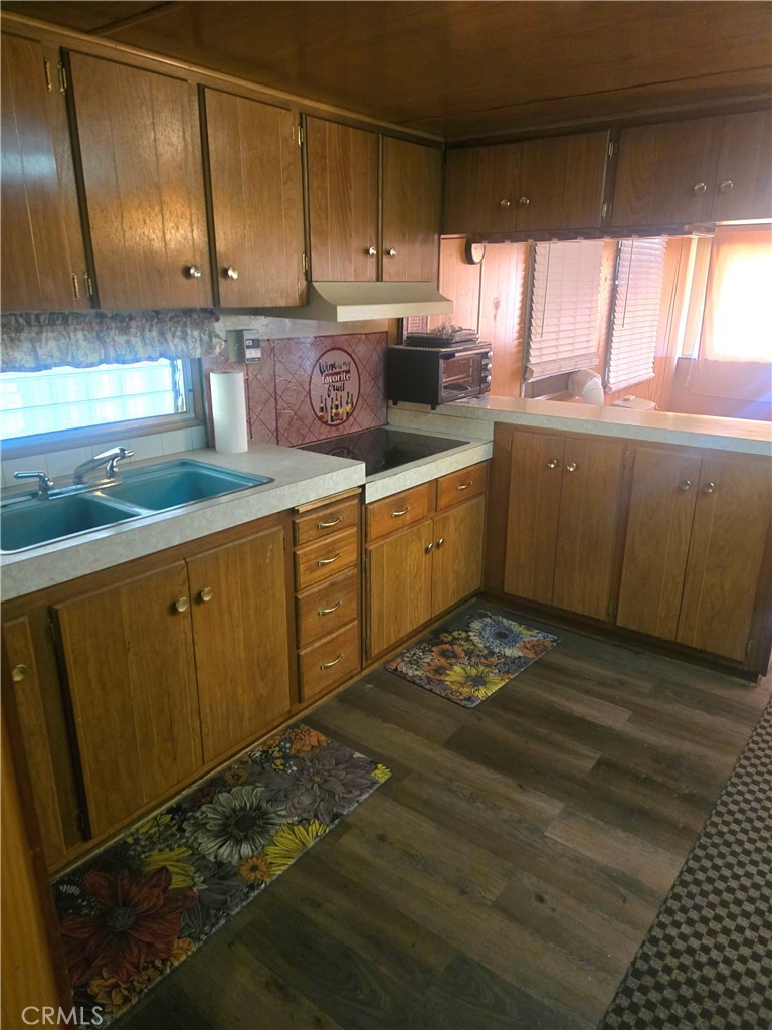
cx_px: 386
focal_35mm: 23
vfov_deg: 73.9
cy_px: 515
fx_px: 684
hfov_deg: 58.9
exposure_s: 1/60.2
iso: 1250
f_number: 1.7
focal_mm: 6.3
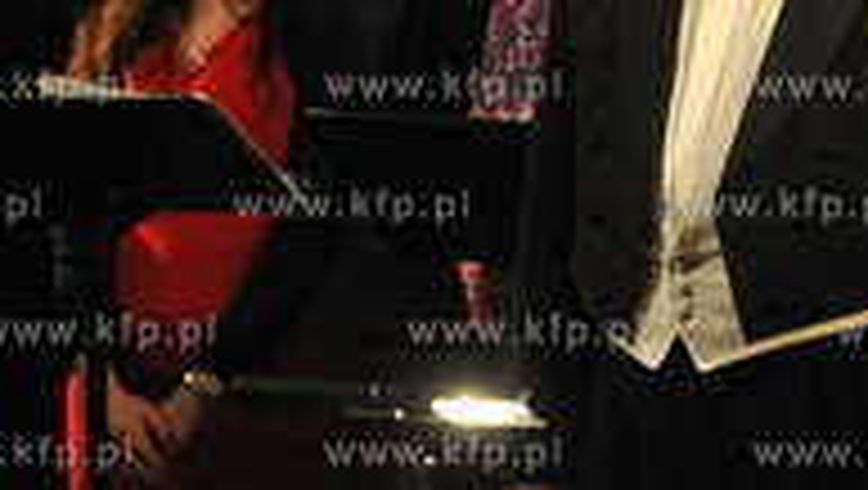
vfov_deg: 3.5
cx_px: 684
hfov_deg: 6.2
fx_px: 7994
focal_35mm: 347
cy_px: 22
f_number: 5.6
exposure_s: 1/200
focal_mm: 160
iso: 3200
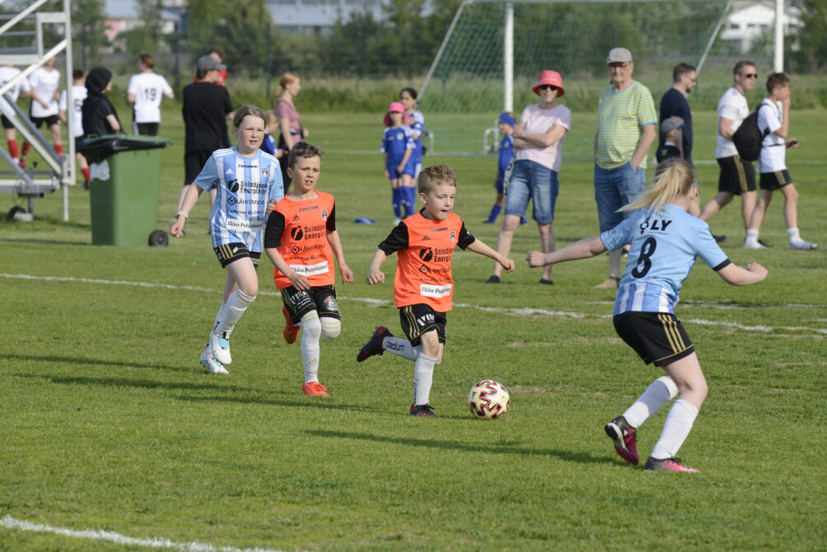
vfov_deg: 5.4
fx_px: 5859
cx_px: 409
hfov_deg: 8.1
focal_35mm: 255
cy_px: 281
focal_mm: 250
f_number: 10
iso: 500
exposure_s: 1/800
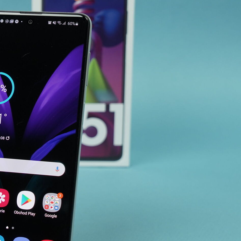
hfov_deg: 20.4
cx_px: 20
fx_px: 654
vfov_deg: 20.9
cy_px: 147
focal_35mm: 83
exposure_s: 1/160
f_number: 5.6
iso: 800
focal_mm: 48
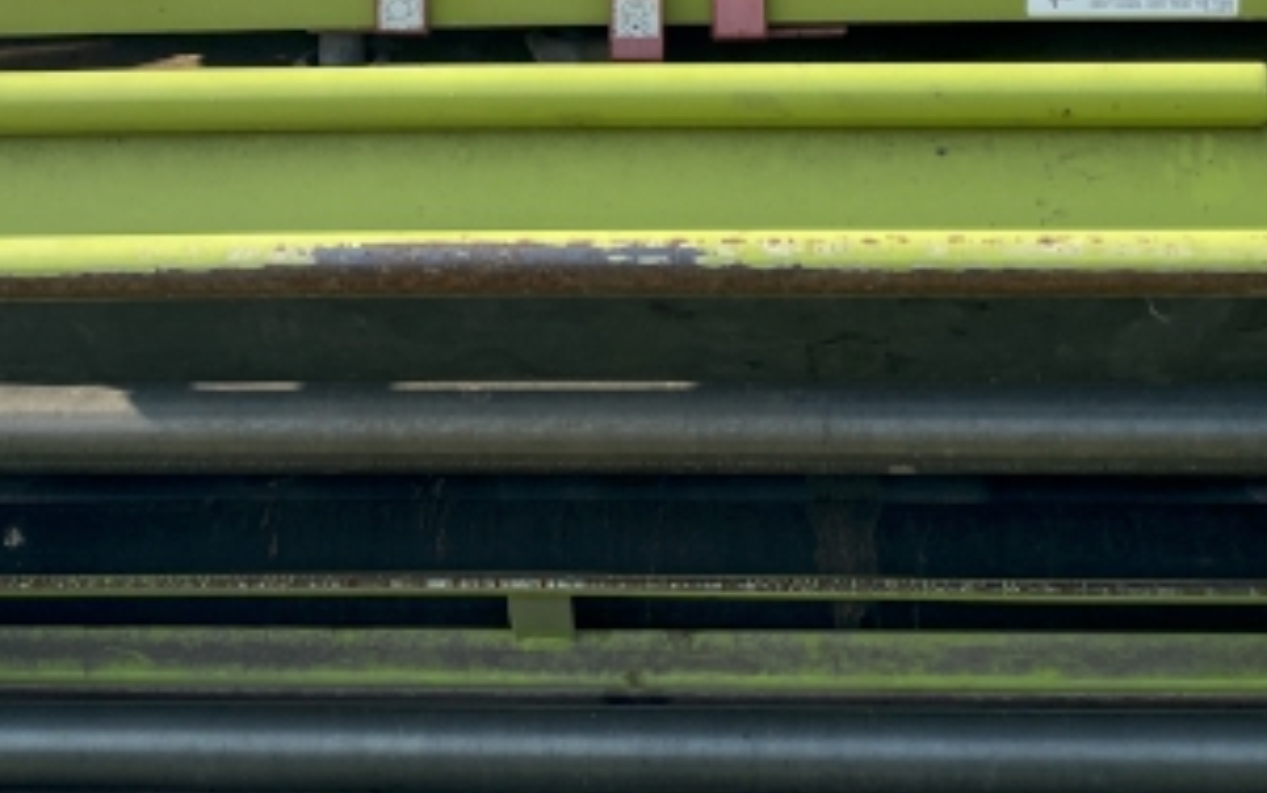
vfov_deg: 16.8
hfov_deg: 28.2
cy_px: -239
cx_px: 571
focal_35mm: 73
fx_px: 2522
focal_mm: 4.25
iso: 32
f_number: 1.8
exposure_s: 1/1727
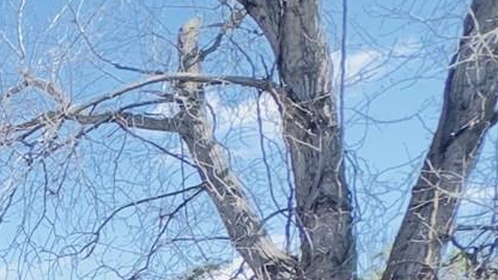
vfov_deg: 13.9
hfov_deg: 16.2
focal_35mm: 75
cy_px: 541
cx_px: -634
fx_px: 990
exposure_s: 1/189
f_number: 2.2
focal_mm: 2.22
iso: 40
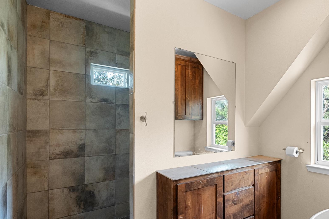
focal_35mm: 21
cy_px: 124
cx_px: 214
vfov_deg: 59.3
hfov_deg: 79.1
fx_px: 192
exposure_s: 1/10
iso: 800
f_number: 8
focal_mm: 16
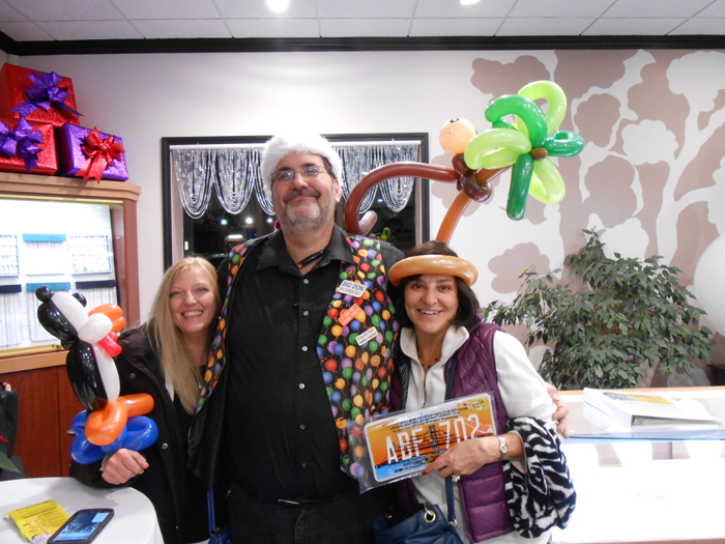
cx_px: 362
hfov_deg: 67.3
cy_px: 272
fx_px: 545
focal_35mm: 26
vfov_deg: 53.1
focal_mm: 4.6
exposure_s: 1/25
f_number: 3.5
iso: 400
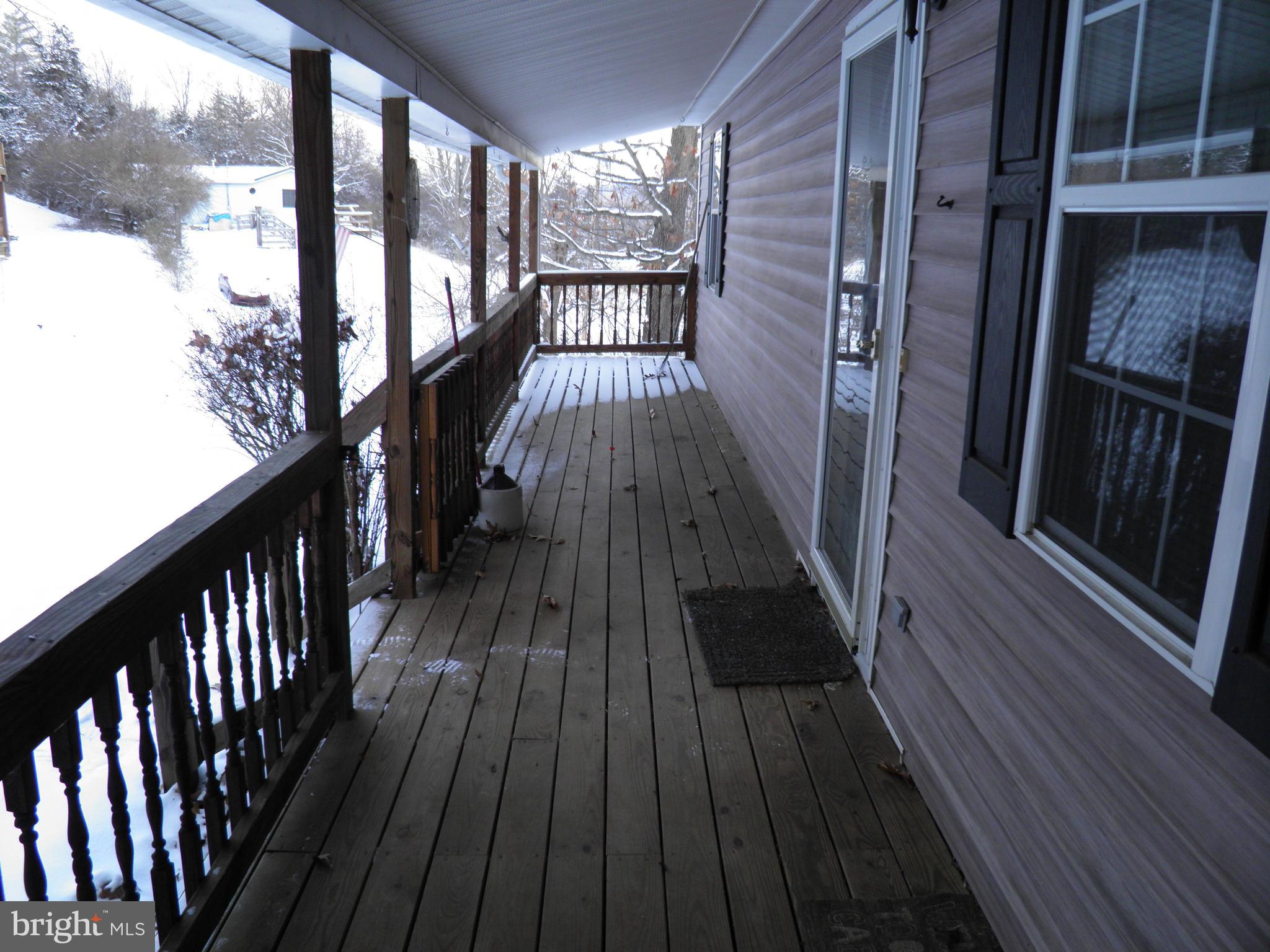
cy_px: 476
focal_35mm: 28
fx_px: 1027
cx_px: 635
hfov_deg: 63.4
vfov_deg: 49.7
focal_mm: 4.9
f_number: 2.8
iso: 80
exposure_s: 1/30
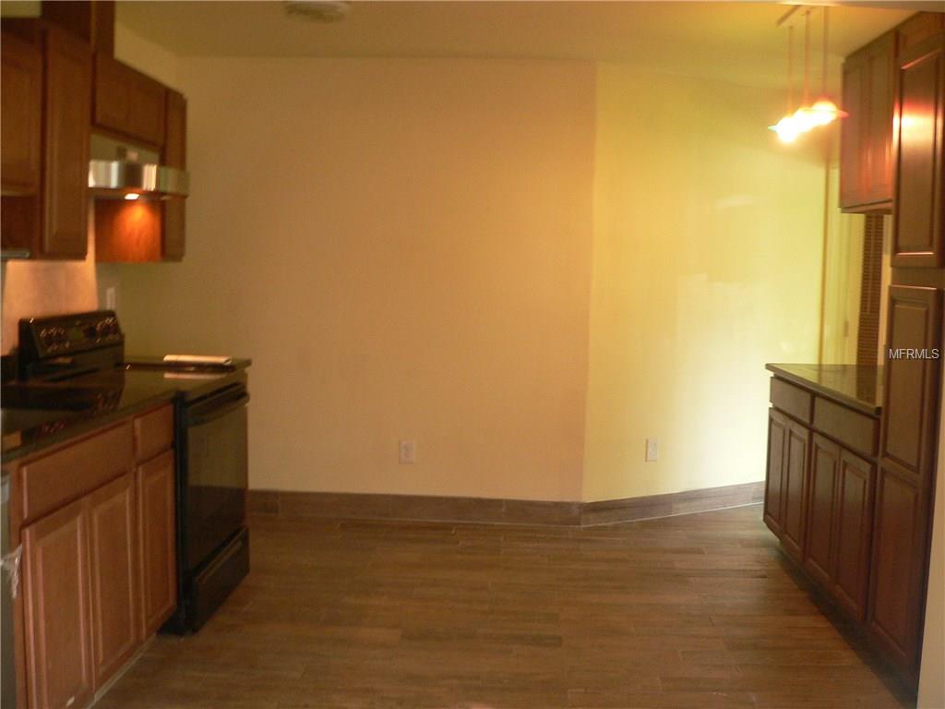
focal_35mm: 36
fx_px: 983
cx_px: 472
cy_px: 354
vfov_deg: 39.7
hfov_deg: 51.4
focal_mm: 6
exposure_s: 1/13
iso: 200
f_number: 2.8
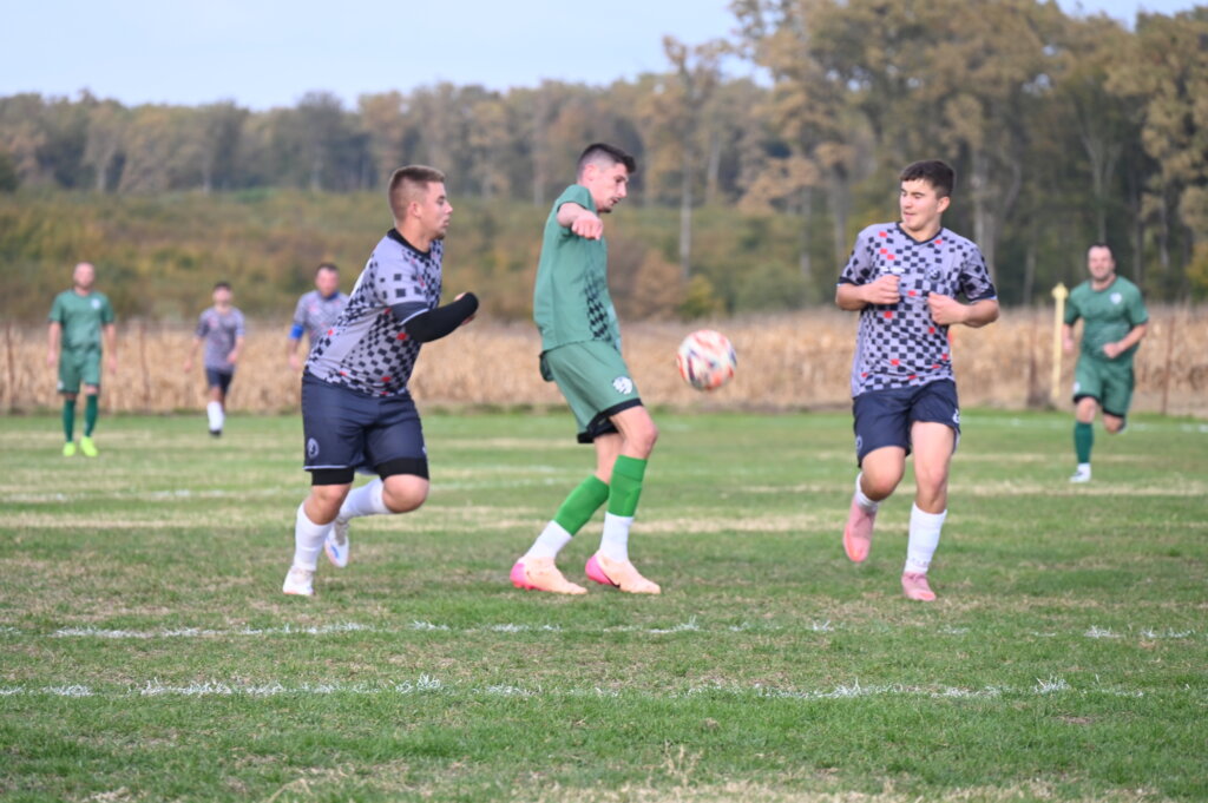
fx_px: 6706
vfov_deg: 6.9
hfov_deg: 10.3
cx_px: 604
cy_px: 402
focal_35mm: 200
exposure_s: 1/200
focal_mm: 200
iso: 320
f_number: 6.3
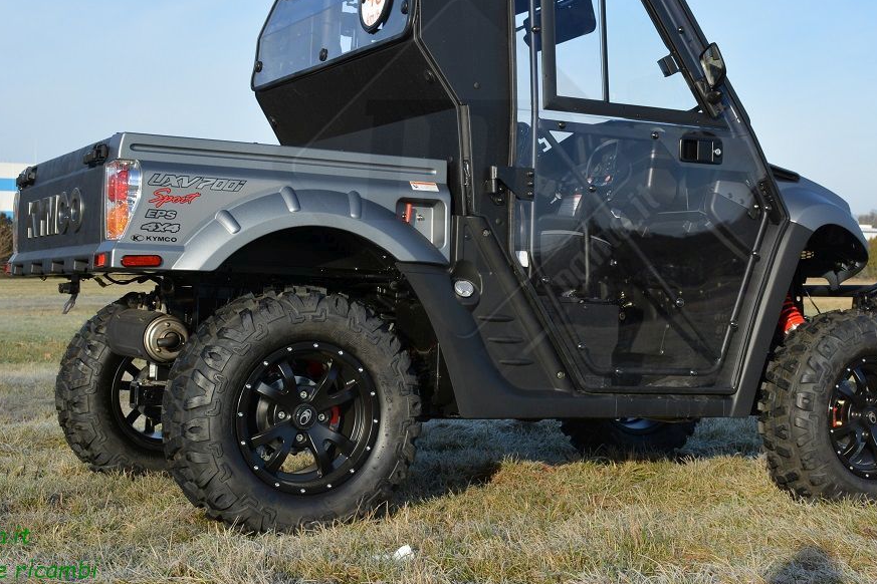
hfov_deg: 35.8
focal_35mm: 56
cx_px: 481
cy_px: 187
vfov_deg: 24.2
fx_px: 1357
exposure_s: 1/250
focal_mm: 27
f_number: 8
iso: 160
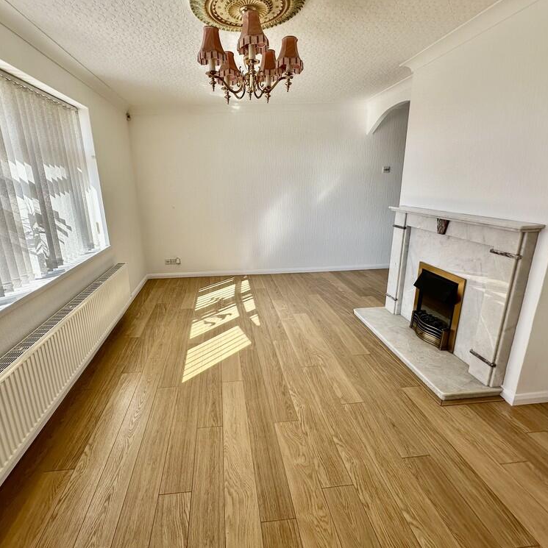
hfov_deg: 83.7
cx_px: 246
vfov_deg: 84.0
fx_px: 304
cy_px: 268
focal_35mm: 17
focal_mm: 2.22
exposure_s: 1/201
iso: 40
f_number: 2.2
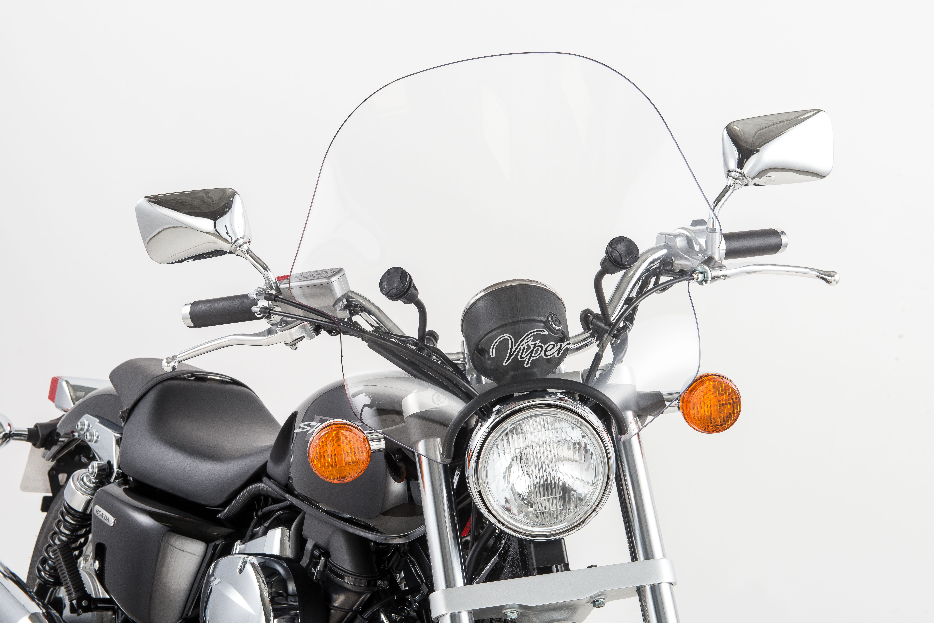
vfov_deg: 24.2
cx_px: 467
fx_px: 1453
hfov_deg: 35.6
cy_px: 312
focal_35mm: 56
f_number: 14
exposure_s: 1/160
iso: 400
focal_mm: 56
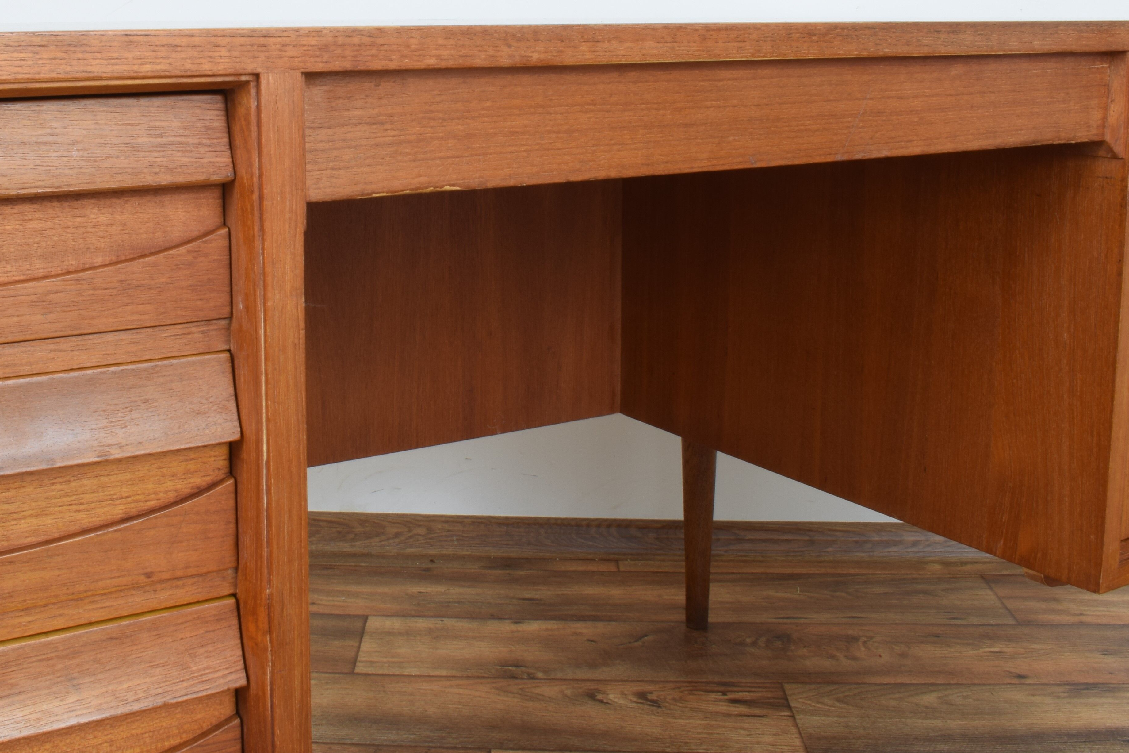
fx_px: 1380
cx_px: 422
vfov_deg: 30.1
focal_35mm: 44
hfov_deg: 44.1
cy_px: 209
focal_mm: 18
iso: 100
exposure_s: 5
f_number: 22
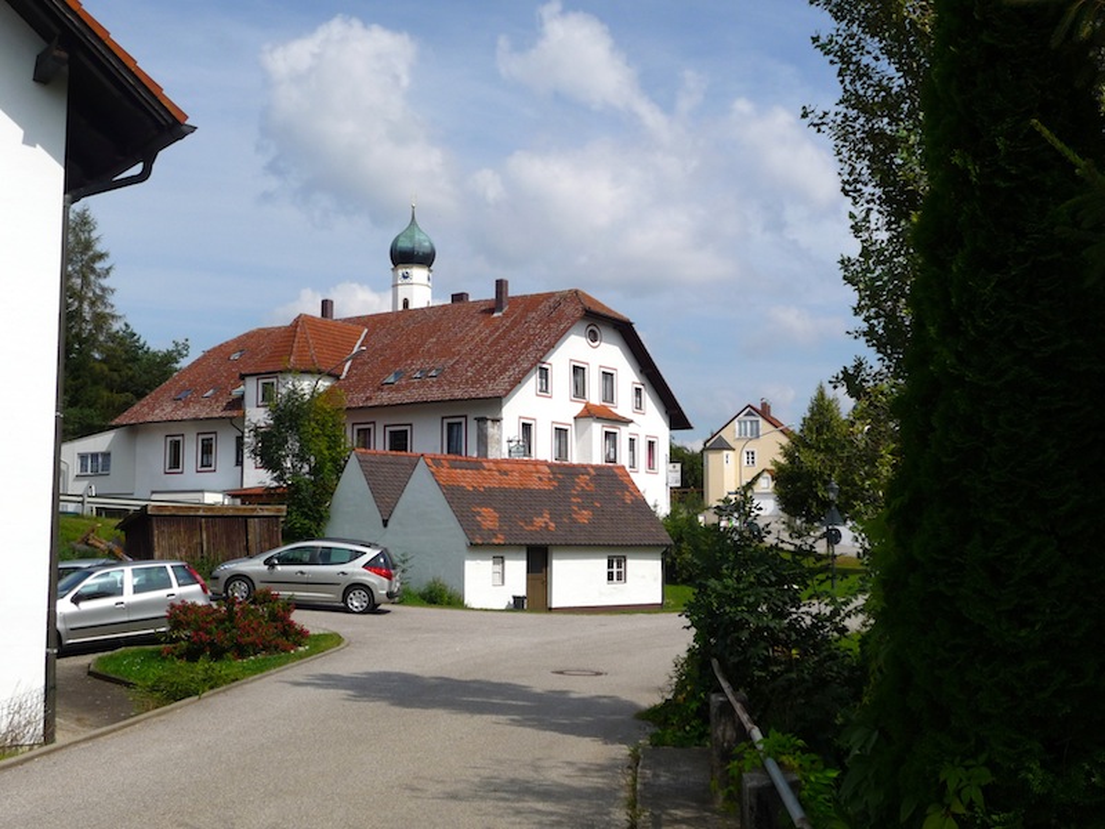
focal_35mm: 40
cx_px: 552
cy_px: 414
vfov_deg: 36.0
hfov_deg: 46.8
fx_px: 1277
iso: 100
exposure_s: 1/250
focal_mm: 6.7
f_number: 9
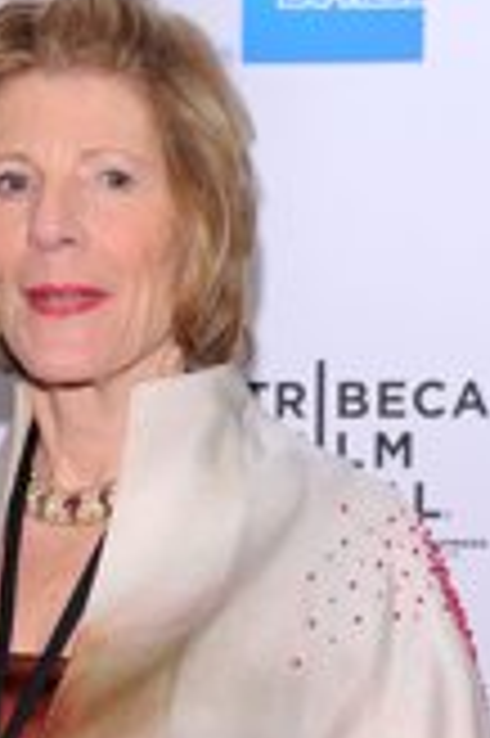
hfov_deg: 8.0
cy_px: 866
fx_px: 3498
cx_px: 72
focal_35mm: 171
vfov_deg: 11.8
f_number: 5.6
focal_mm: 62
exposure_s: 1/250
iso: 800
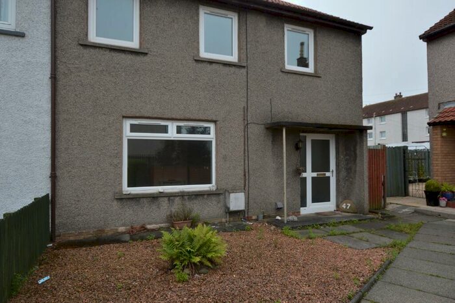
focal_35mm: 21
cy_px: 152
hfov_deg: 81.2
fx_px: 265
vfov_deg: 59.4
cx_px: 228
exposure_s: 1/125
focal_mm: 14
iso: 100
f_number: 7.1
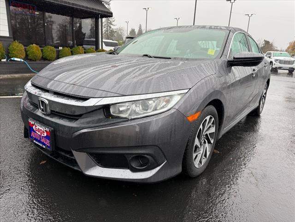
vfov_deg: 56.8
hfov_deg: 71.6
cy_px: 111
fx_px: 205
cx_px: 148
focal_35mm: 24
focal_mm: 6.76
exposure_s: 1/524
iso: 80
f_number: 1.78
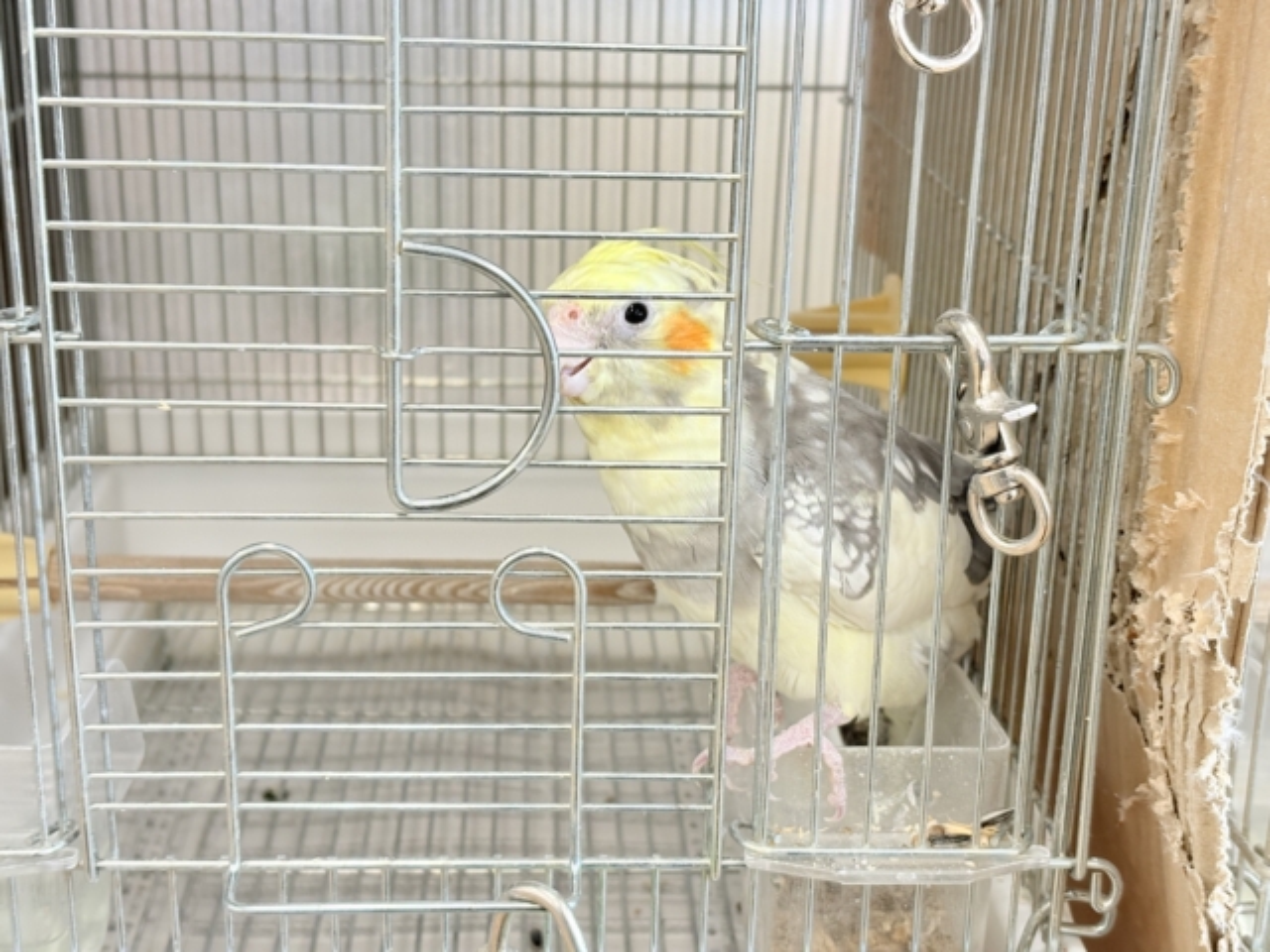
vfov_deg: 28.0
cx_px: 635
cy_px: 476
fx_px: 1908
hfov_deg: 36.8
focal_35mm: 52
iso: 100
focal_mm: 5.96
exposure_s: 1/50
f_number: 1.6
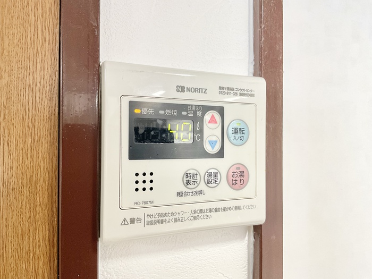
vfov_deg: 48.2
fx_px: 312
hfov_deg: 61.7
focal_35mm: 29
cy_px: 140
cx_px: 186
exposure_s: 1/60
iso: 80
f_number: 1.8
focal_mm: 3
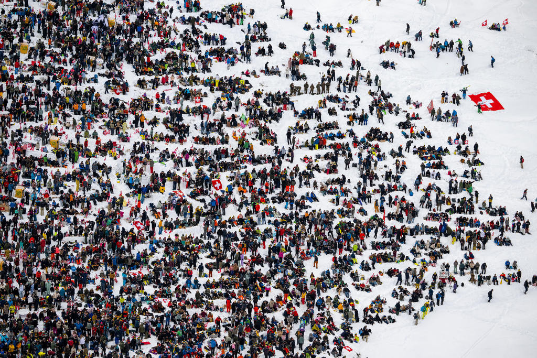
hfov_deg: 11.7
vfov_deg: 7.8
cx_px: 268
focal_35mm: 175
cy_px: 179
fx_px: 2611
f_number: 5.6
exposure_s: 1/1600
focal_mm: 175
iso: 320
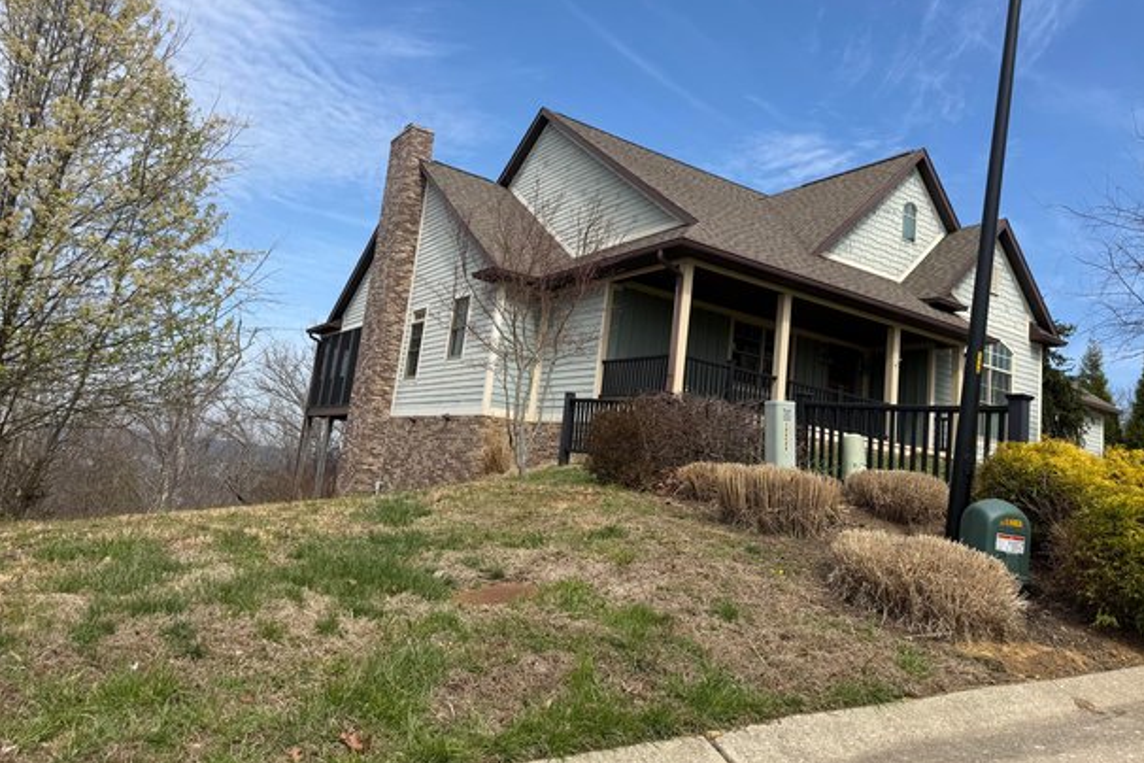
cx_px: 594
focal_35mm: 26
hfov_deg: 69.4
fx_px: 826
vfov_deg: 49.4
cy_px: 333
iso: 80
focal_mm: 6.76
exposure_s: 1/3953
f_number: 1.78
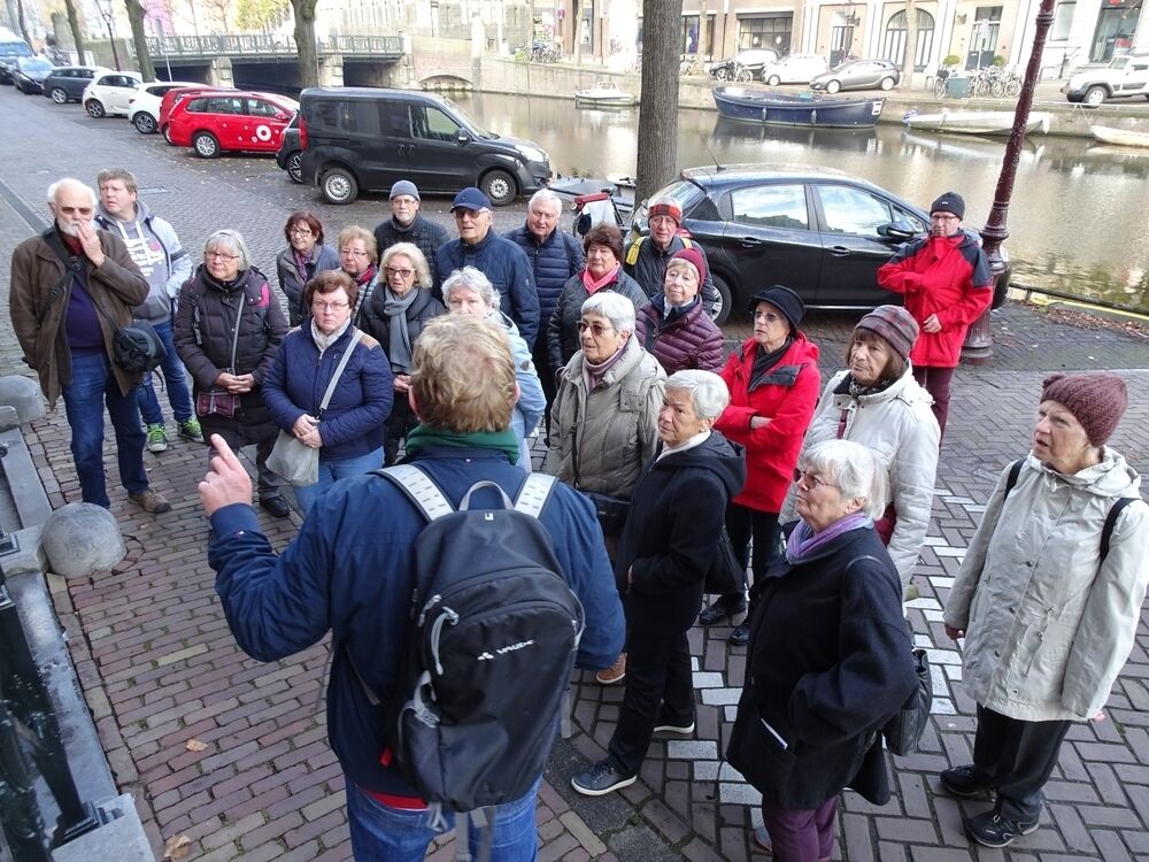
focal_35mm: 24
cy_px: 431
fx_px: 797
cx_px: 574
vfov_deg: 56.8
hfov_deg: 71.6
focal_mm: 4.1
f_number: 3.5
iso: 80
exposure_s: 1/30
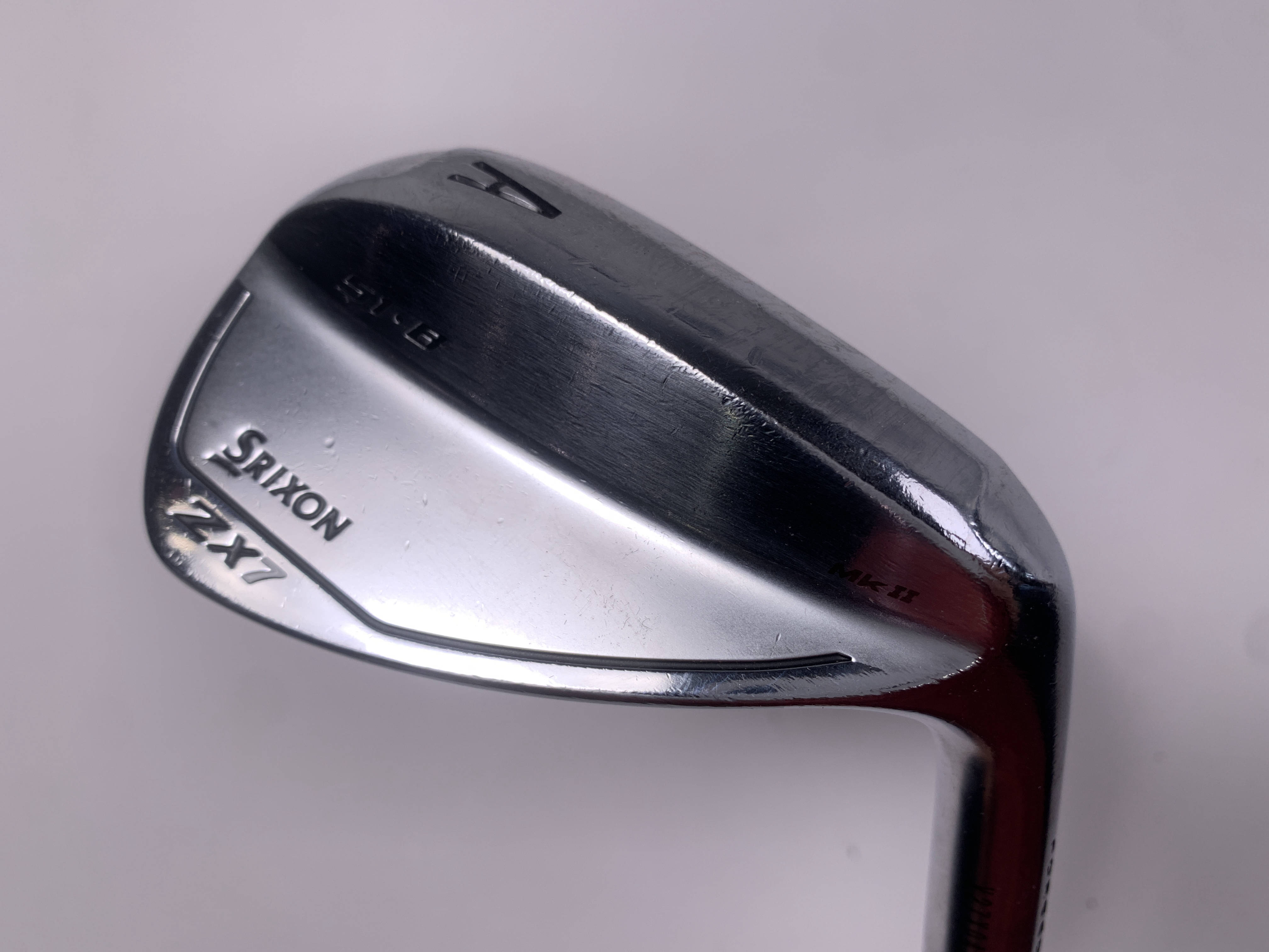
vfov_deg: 53.1
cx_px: 634
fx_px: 953
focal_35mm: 26
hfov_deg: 67.3
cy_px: 476
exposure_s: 1/306
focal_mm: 4.25
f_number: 1.8
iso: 25
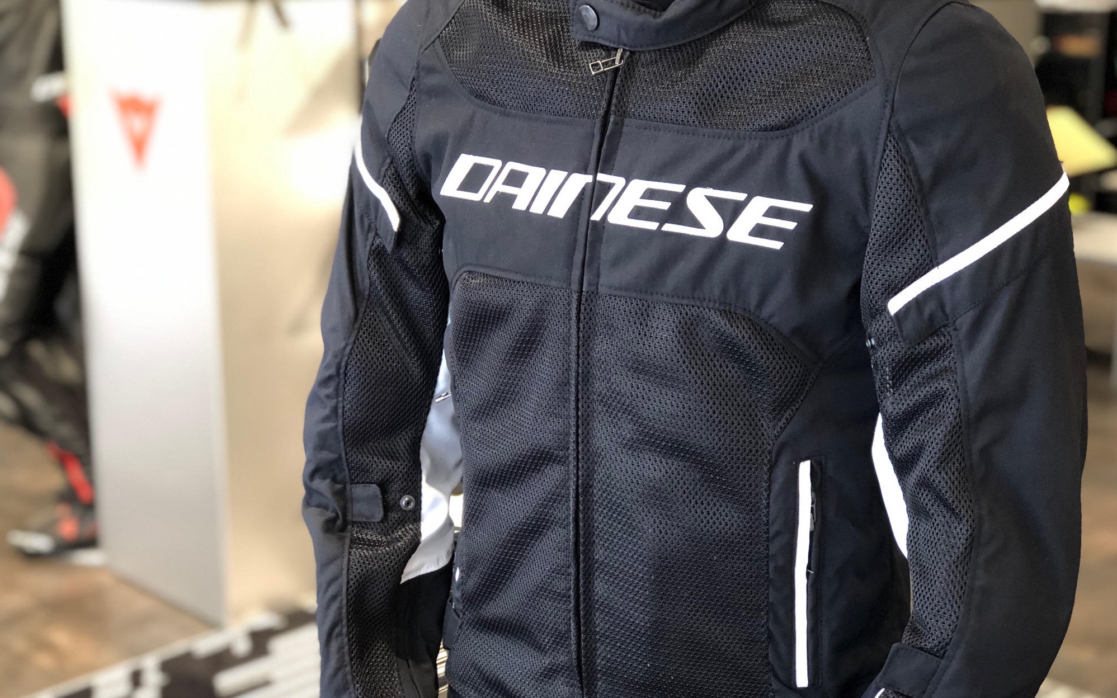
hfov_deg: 33.5
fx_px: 1857
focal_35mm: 61
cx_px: 562
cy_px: 311
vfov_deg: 21.3
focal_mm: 6.6
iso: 320
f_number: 2.8
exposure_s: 1/30
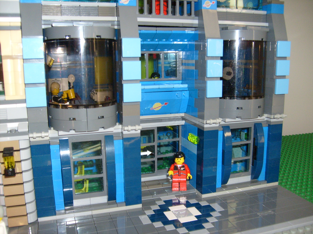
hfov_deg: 52.6
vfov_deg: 40.7
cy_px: 117
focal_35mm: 35
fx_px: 316
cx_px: 156
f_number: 2.8
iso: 100
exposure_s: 1/45
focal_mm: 5.8
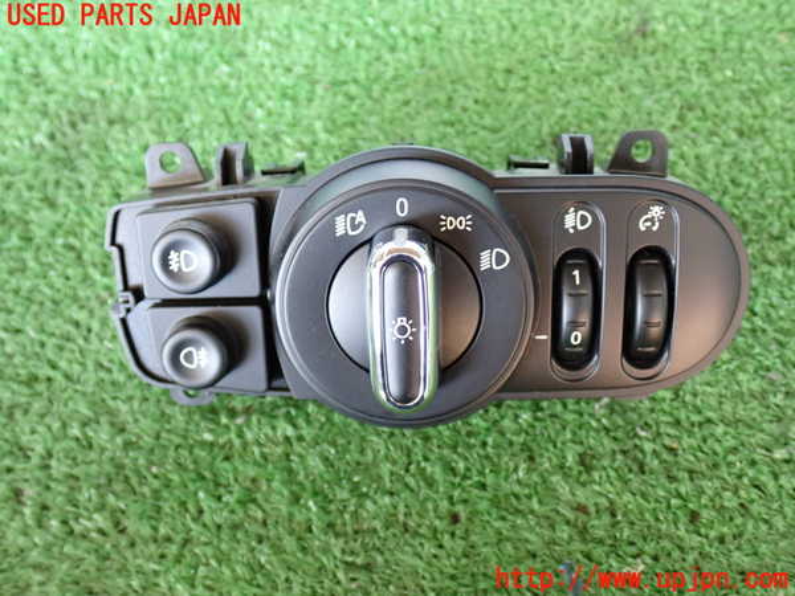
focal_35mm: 38
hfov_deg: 49.0
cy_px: 298
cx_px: 398
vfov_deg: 37.7
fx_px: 873
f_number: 2.7
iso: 640
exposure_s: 1/40
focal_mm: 6.83
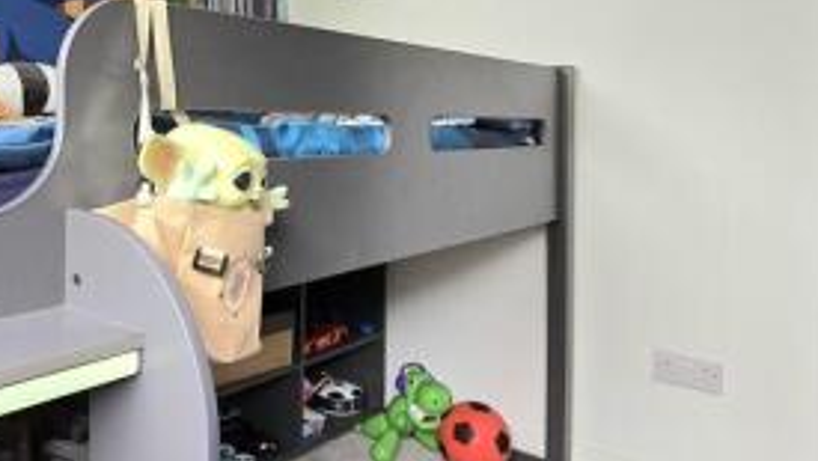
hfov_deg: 61.5
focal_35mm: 30
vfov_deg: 38.0
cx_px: 228
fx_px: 651
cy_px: 115
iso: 250
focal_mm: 2.2
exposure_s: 1/50.3
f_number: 2.2
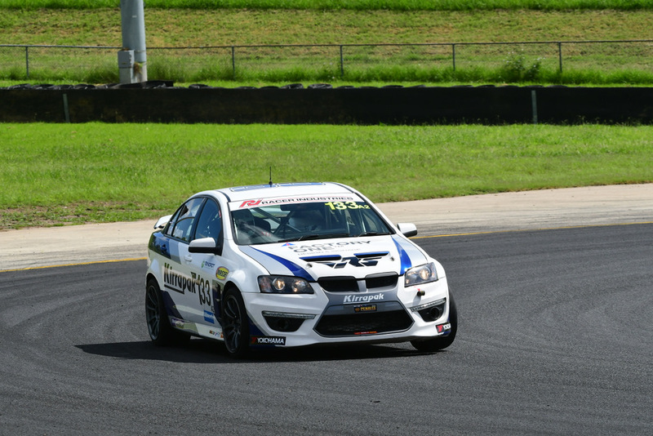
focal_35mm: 300
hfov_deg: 6.9
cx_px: 326
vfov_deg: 4.6
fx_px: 5443
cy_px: 218
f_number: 11
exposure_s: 1/640
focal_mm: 200
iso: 400
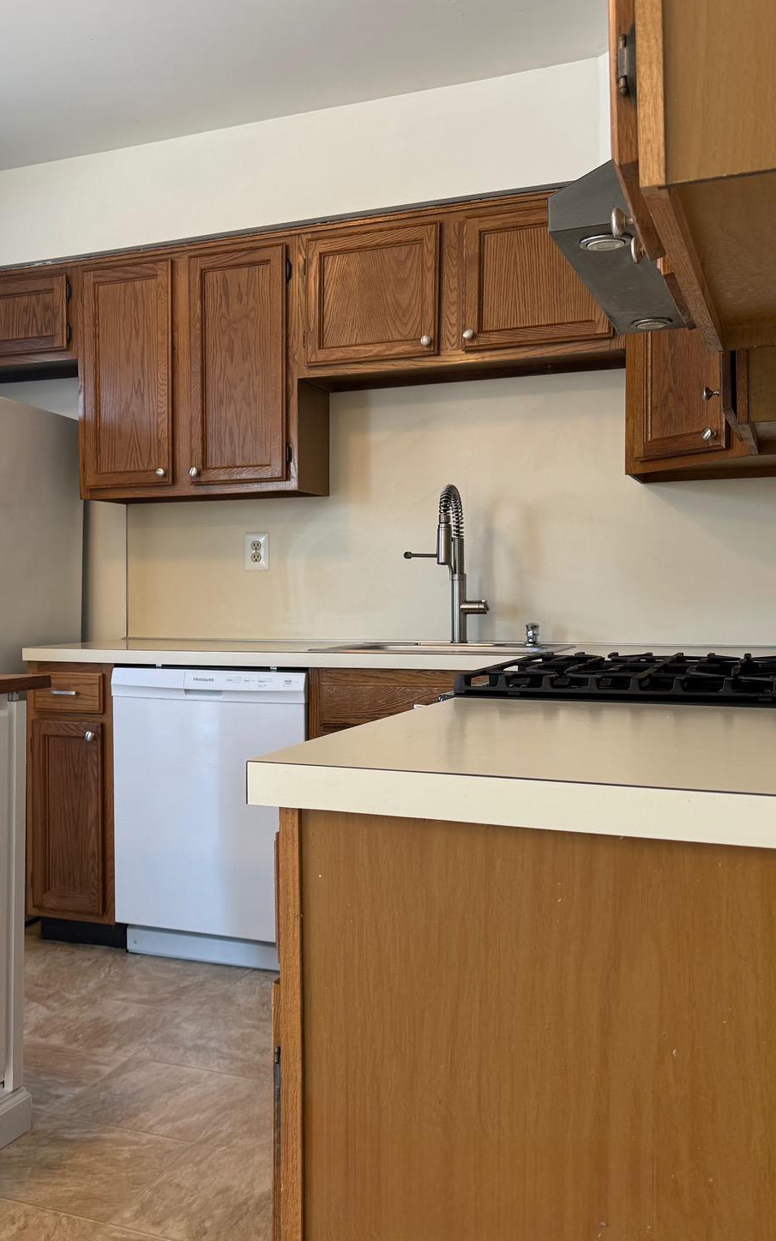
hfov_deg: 34.4
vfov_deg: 54.0
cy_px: 610
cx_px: 174
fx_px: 1218
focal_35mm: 36
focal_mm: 6.76
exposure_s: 1/120
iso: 125
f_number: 1.78
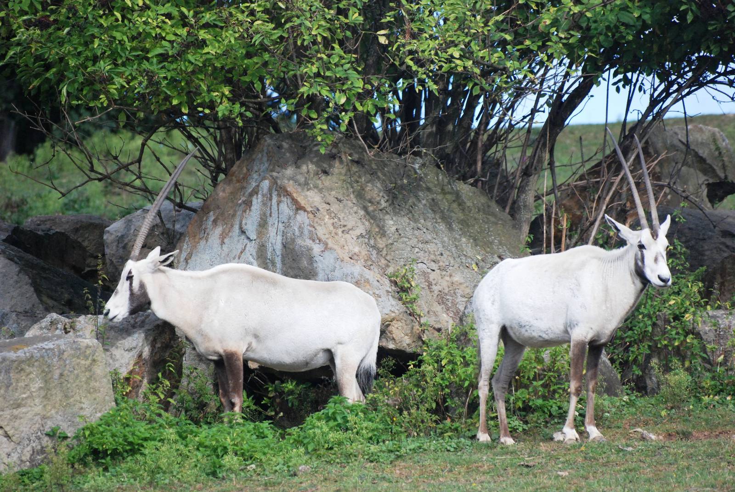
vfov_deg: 3.8
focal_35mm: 360
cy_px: 246
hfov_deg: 5.7
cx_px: 368
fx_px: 7359
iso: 1000
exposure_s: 1/2000
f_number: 5.6
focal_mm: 240
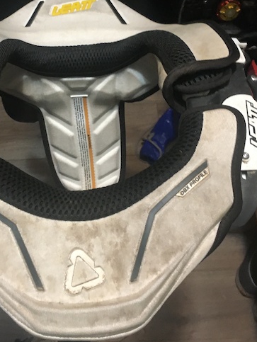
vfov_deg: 39.3
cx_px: 71
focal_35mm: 48
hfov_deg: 29.9
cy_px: 126
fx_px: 475
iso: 200
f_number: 2.2
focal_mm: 4.15
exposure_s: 1/20
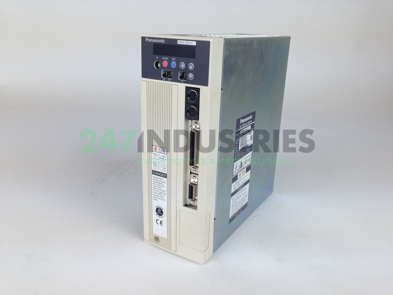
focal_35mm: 33
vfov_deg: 42.9
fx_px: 375
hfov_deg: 55.4
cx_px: 196
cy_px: 148
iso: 50
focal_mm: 4.12
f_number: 2.4
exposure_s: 1/209
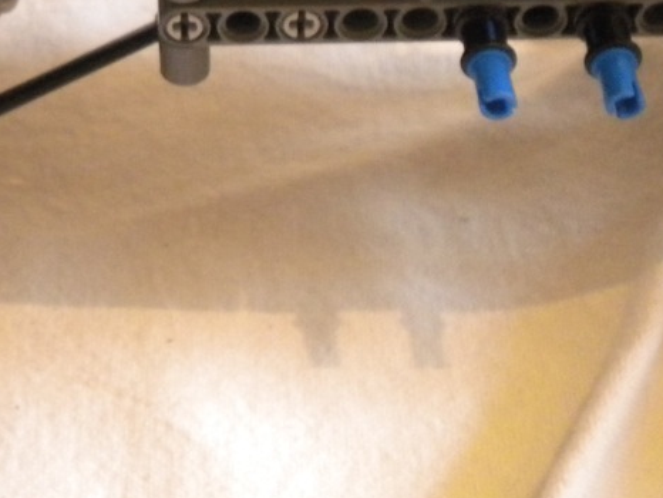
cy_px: -6
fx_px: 1725
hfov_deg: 21.1
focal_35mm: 90
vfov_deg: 16.1
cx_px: 21
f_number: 3.5
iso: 800
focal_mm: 7.4
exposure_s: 1/19.3
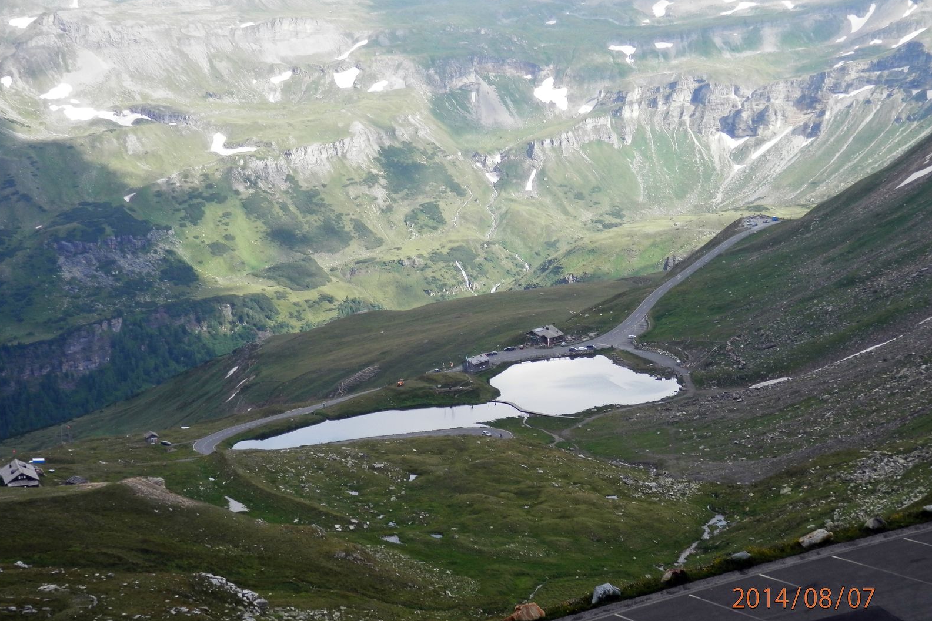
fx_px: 1631
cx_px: 462
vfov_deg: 21.6
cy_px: 321
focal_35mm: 63
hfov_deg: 31.9
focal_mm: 10.8
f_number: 4.2
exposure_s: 1/250
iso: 80
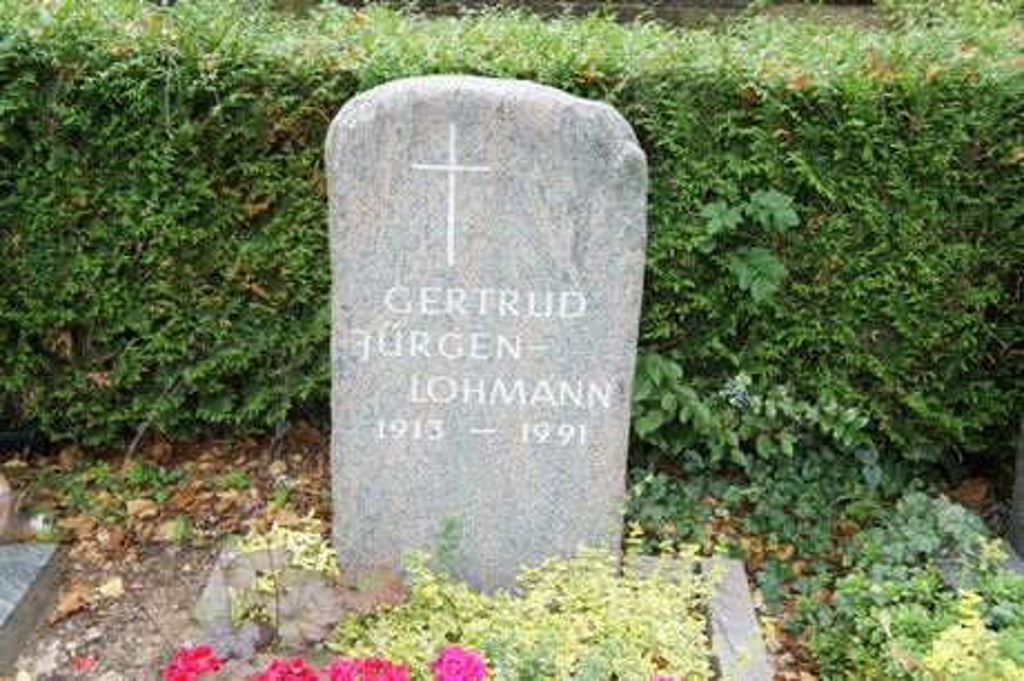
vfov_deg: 28.0
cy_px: 340
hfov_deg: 41.1
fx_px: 1364
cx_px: 512
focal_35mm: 48
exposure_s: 1/250
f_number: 4.5
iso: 1000
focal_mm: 32
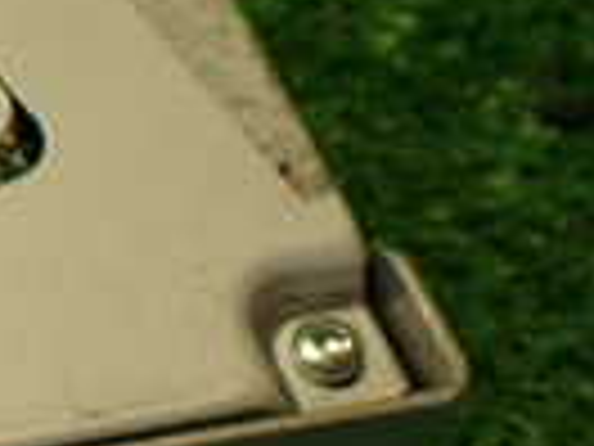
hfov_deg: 11.6
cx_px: -747
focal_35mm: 146
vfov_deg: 10.2
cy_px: 261
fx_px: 2505
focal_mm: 5.79
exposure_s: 1/50
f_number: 2.4
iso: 200
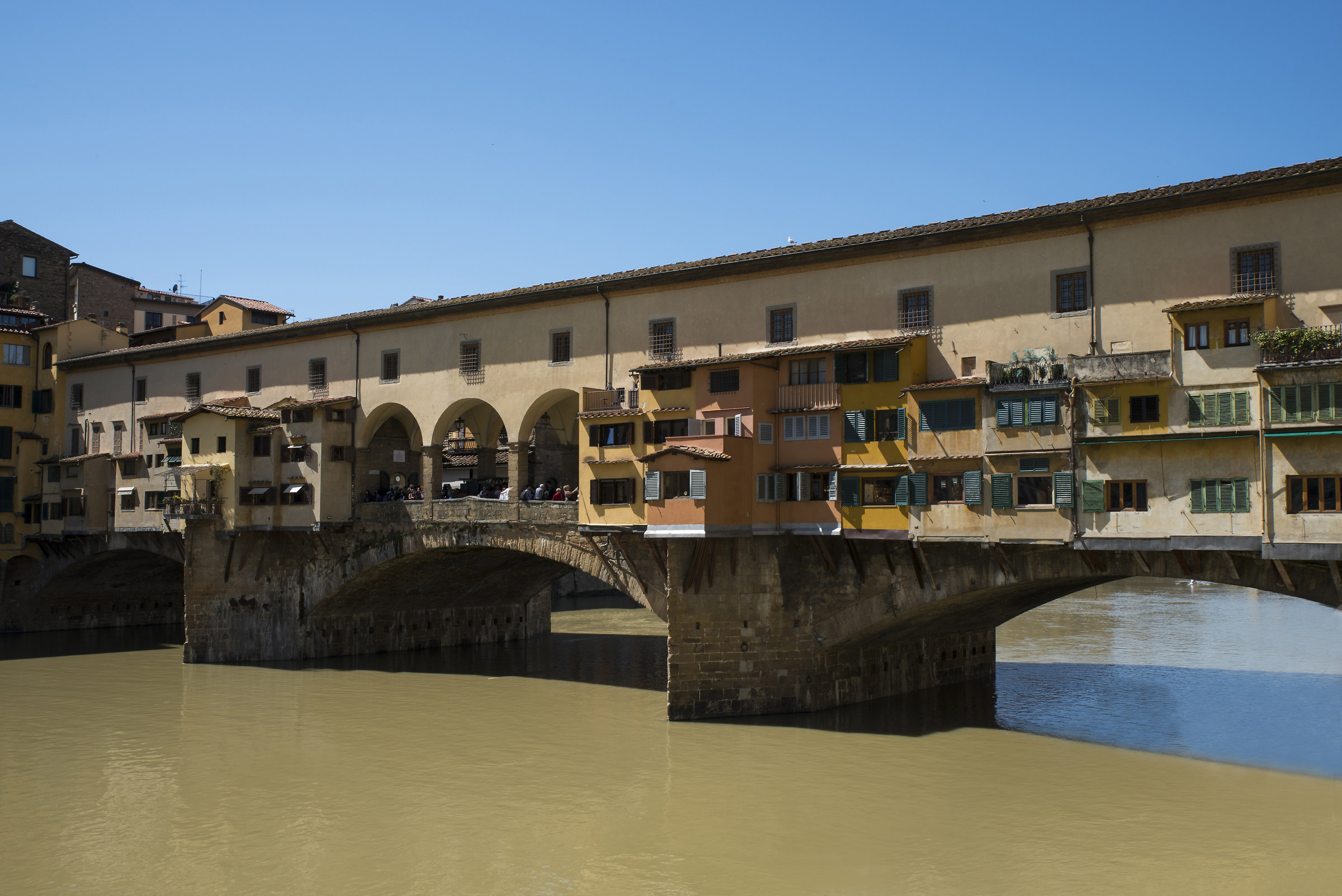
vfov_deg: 37.9
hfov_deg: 54.4
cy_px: 448
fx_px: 1305
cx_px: 671
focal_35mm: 35
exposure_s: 1/80
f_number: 16
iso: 125
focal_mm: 35
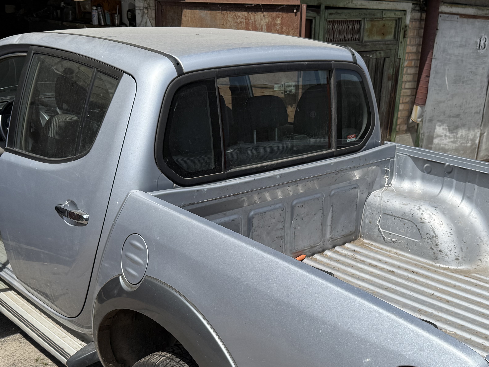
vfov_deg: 32.7
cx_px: 282
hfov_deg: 43.7
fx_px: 607
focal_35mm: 43
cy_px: 289
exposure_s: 1/4975
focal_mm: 6.76
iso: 80
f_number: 1.78
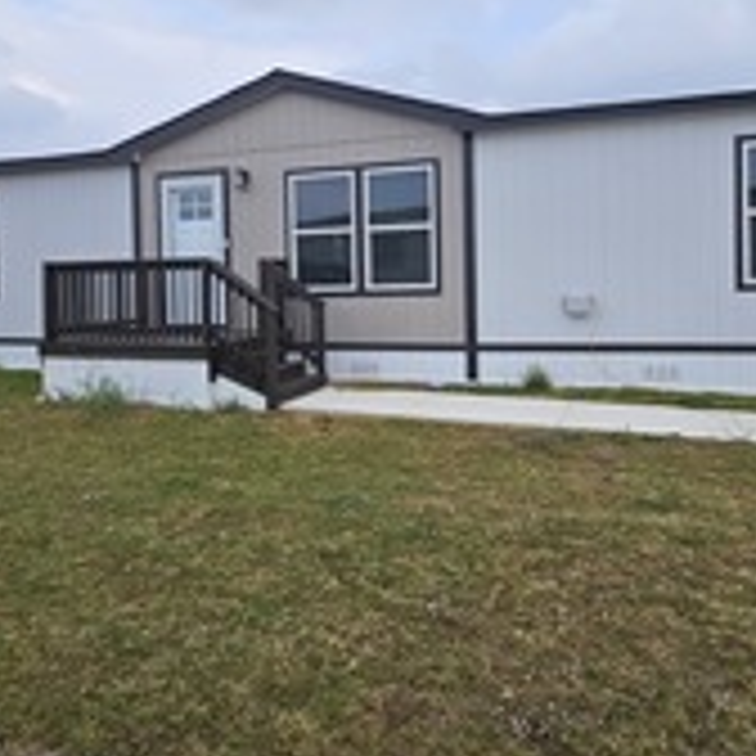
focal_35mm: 24
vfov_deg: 64.3
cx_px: 436
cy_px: 295
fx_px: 593
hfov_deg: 64.7
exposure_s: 1/2071
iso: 50
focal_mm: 2.2
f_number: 2.2
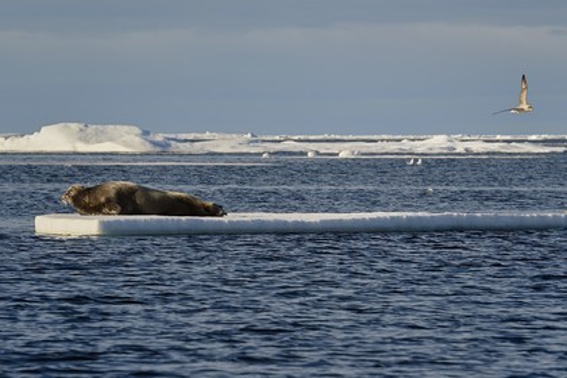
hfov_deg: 10.3
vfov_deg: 6.9
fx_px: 3150
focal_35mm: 200
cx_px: 284
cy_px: 189
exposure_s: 1/640
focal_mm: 200
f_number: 8
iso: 200
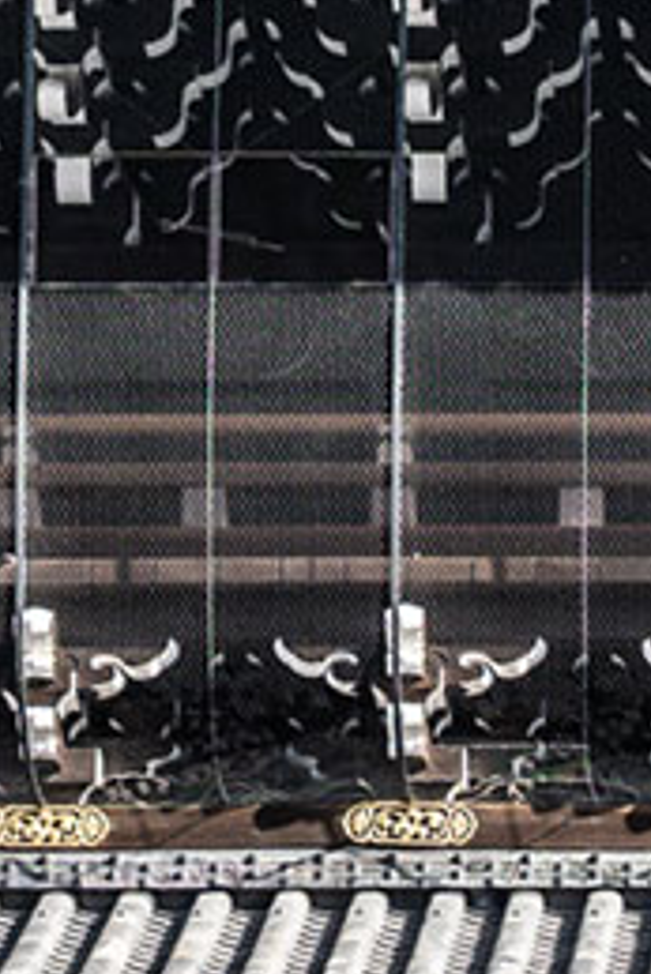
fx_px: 6941
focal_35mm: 256
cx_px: 1223
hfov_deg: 5.3
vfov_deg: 8.0
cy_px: 1139
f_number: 4
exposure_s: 1/500
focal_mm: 20.5
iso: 100
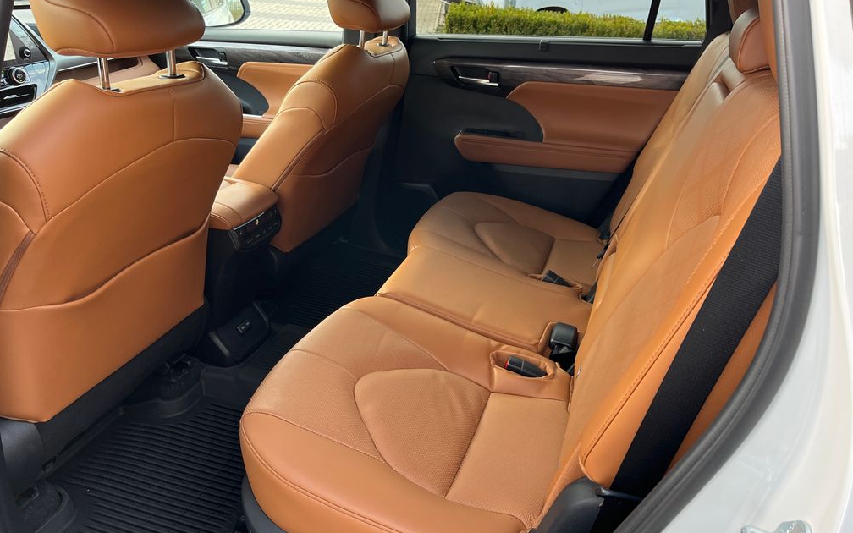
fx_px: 651
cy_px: 223
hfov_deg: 66.5
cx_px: 421
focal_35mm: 28
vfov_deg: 44.4
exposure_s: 1/104
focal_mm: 5.1
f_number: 1.6
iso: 125
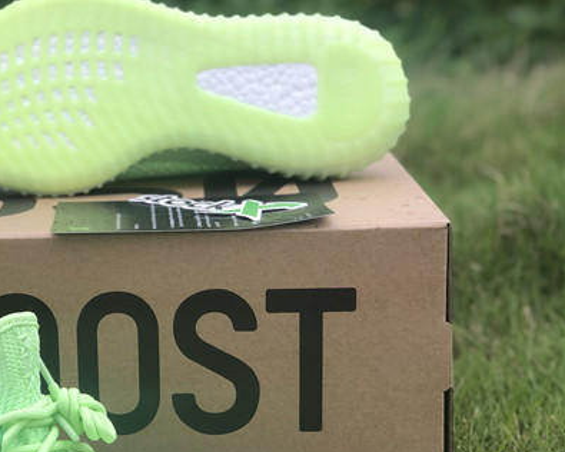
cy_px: 340
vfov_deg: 16.1
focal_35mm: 95
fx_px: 1589
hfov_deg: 19.8
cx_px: 69
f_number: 2.4
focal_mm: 6
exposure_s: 1/120
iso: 32
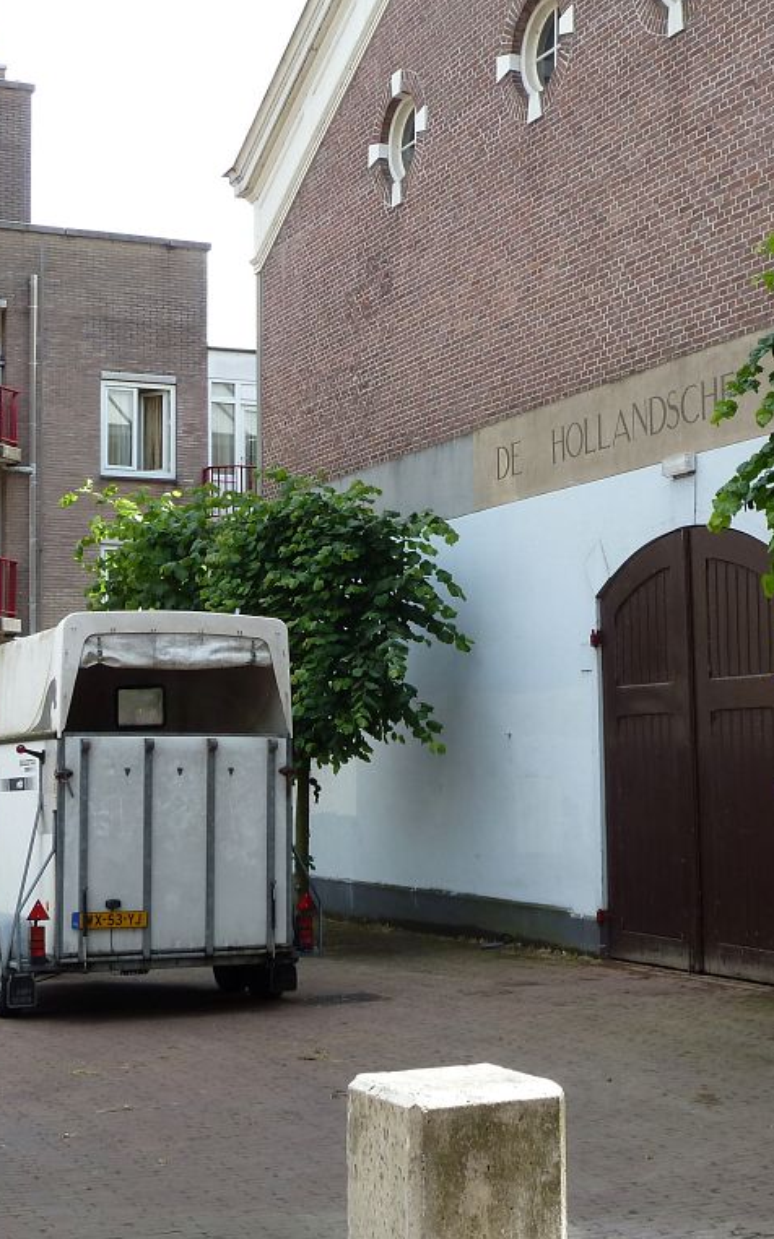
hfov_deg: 22.7
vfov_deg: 35.7
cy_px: 618
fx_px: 1925
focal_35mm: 57
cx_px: 421
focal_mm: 6.5
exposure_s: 1/160
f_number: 4
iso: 80
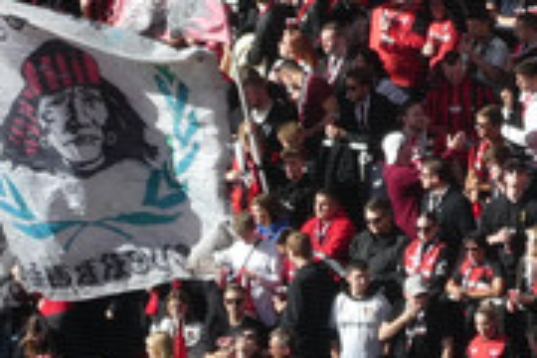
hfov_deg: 2.8
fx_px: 11023
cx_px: 546
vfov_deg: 1.9
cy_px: 301
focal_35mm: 739
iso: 80
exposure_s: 1/250
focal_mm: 35.8
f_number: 5.6
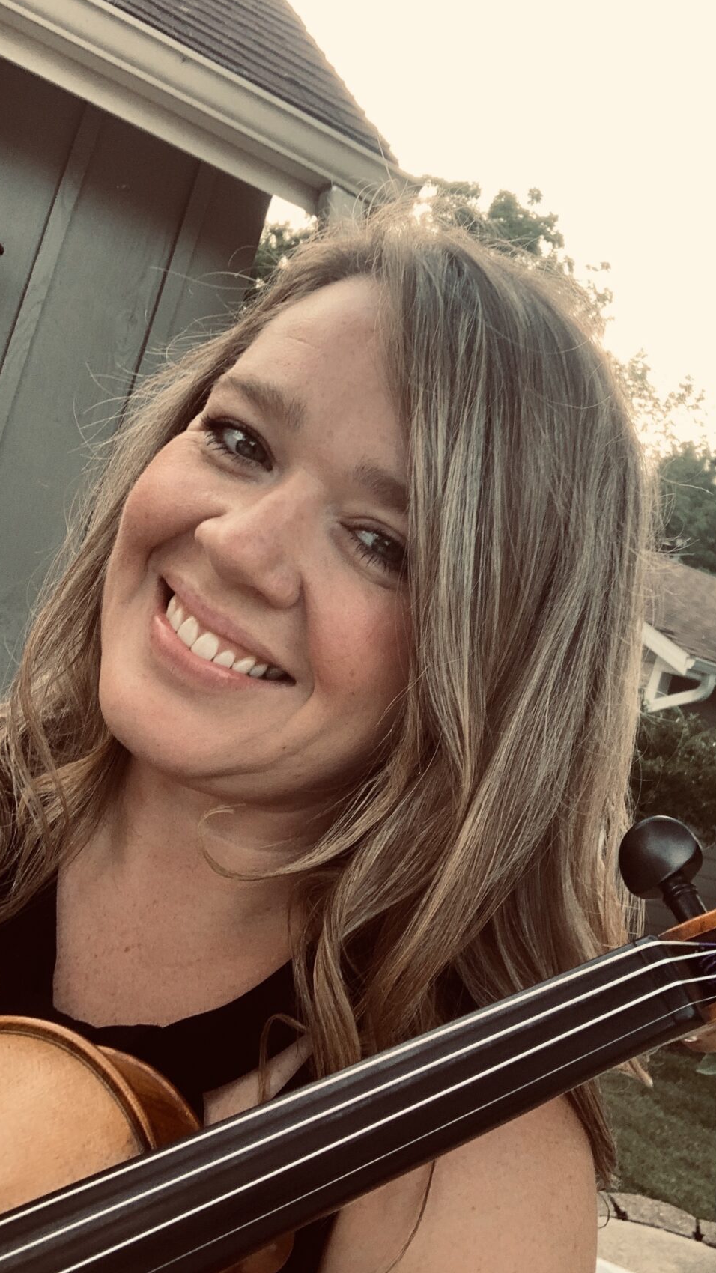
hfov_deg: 33.7
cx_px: 402
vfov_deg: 56.6
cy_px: 636
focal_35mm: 35
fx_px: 1182
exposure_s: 1/121
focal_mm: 2.87
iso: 64
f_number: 2.2
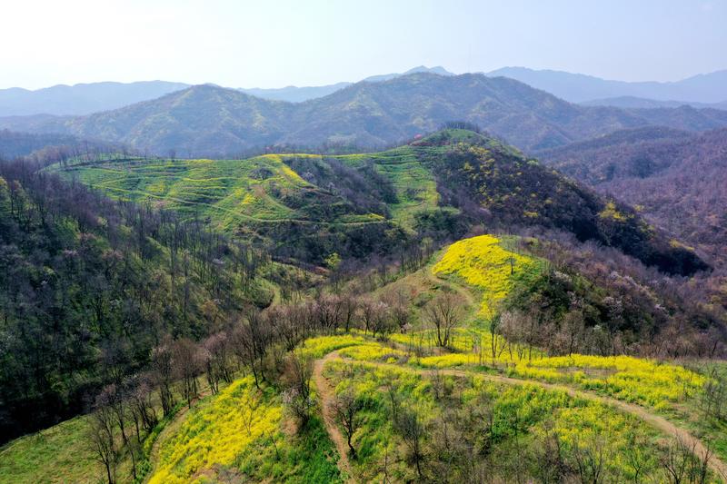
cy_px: 242
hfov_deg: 65.5
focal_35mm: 28
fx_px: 565
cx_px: 364
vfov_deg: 46.4
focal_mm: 10.26
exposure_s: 1/500
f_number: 6.3
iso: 100
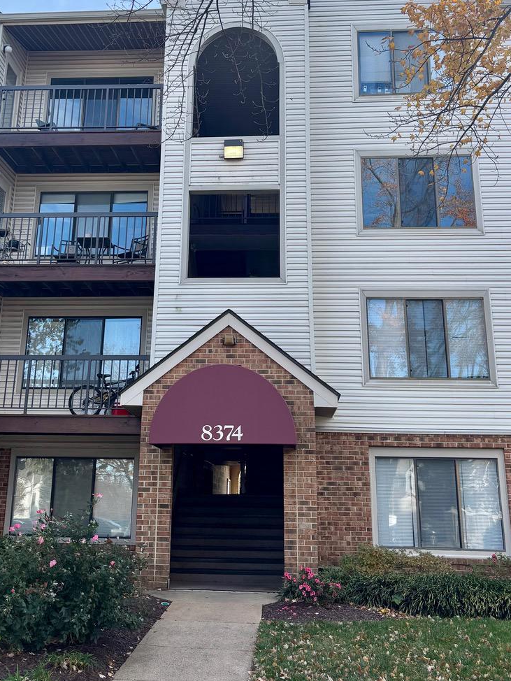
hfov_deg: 35.1
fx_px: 807
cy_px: 229
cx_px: 215
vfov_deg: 45.1
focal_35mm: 41
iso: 50
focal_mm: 5.96
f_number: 1.6
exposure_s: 1/1344
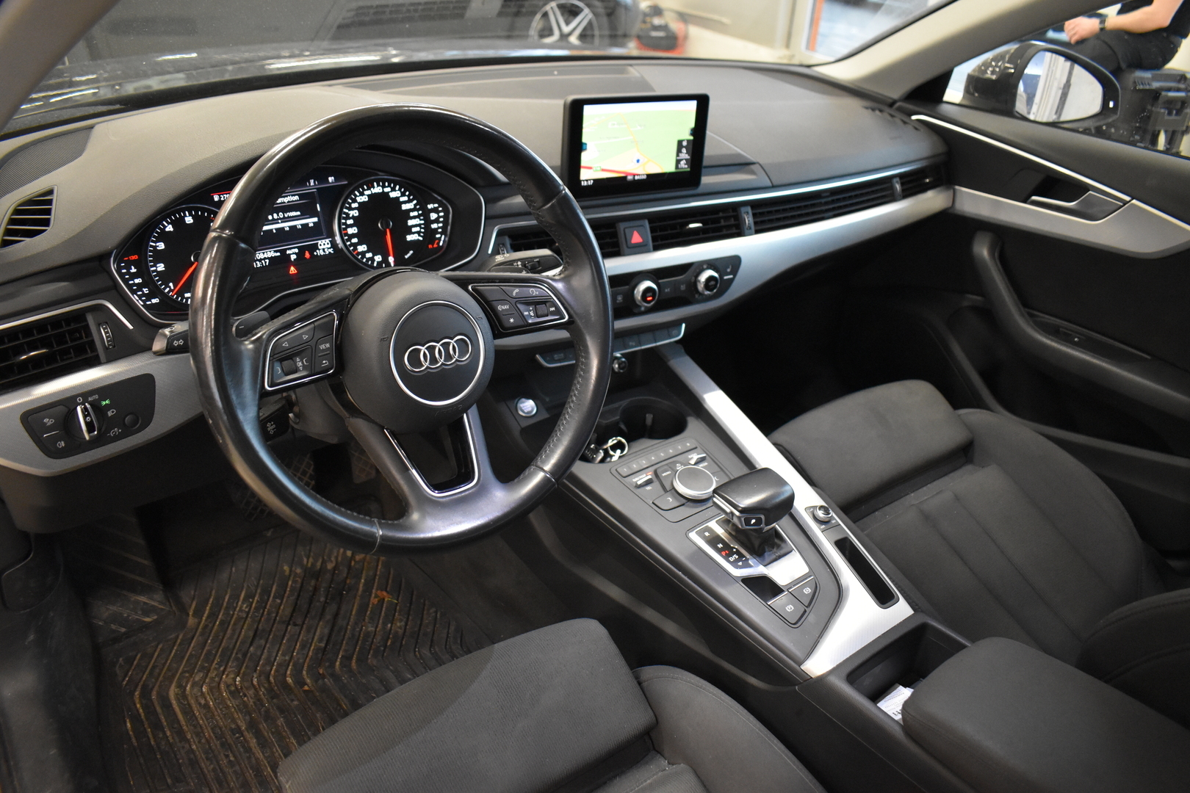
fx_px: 892
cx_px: 595
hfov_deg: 67.4
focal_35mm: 27
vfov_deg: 47.9
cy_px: 396
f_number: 3.5
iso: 2800
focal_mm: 18
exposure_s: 1/60
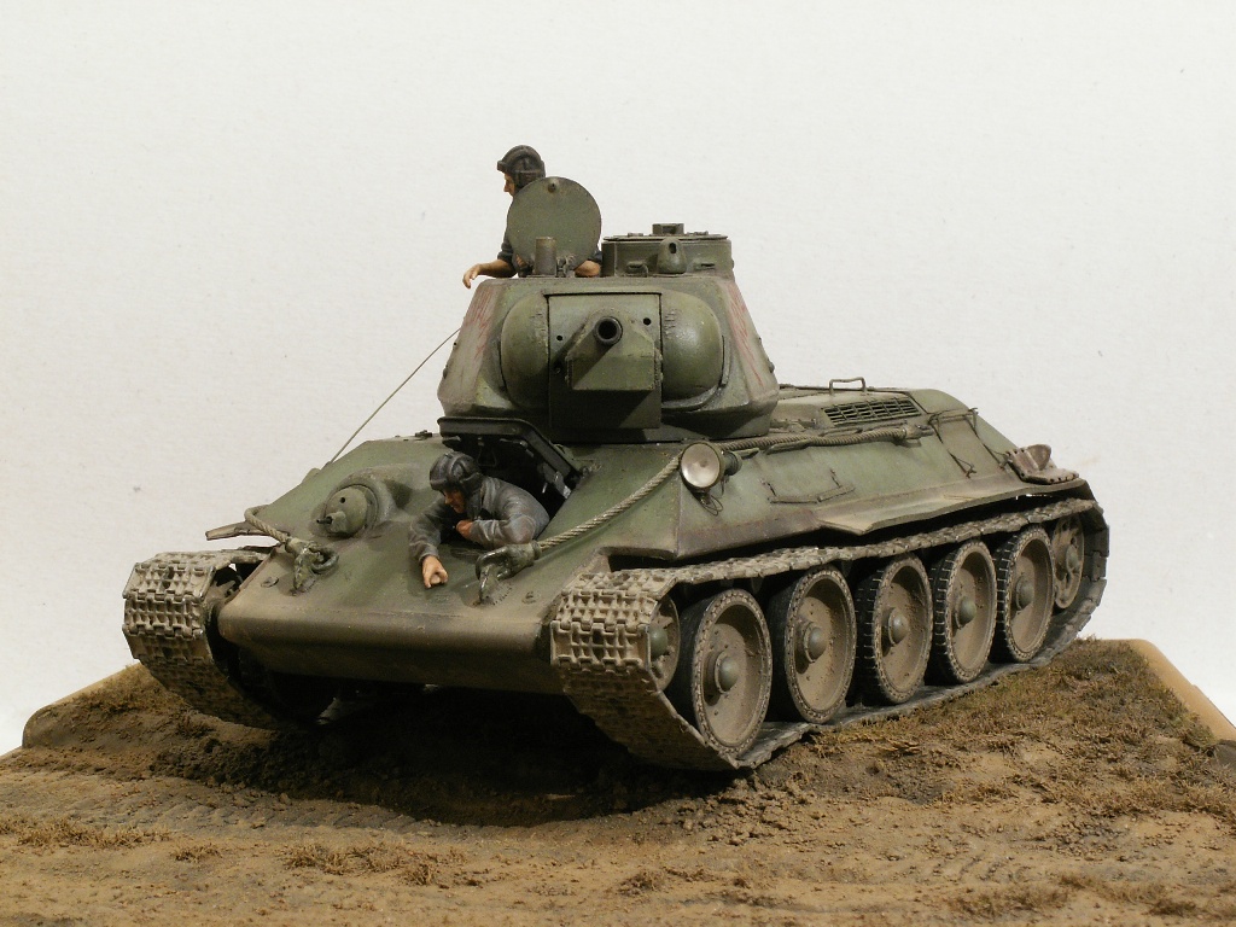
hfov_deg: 25.7
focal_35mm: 76
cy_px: 464
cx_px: 618
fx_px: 2714
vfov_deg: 19.4
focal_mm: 12.69
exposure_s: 1.3
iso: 100
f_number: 8
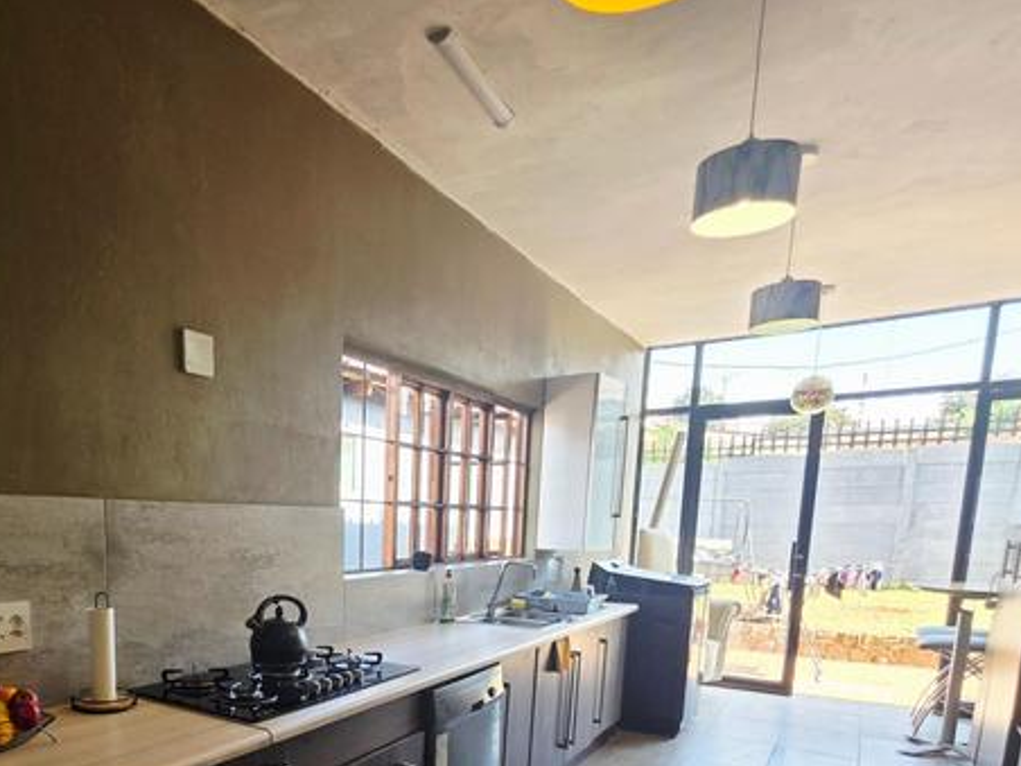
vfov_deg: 54.0
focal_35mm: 23
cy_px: 635
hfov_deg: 70.5
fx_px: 678
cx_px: 298
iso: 50
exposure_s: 1/101
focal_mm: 2.2
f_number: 1.9
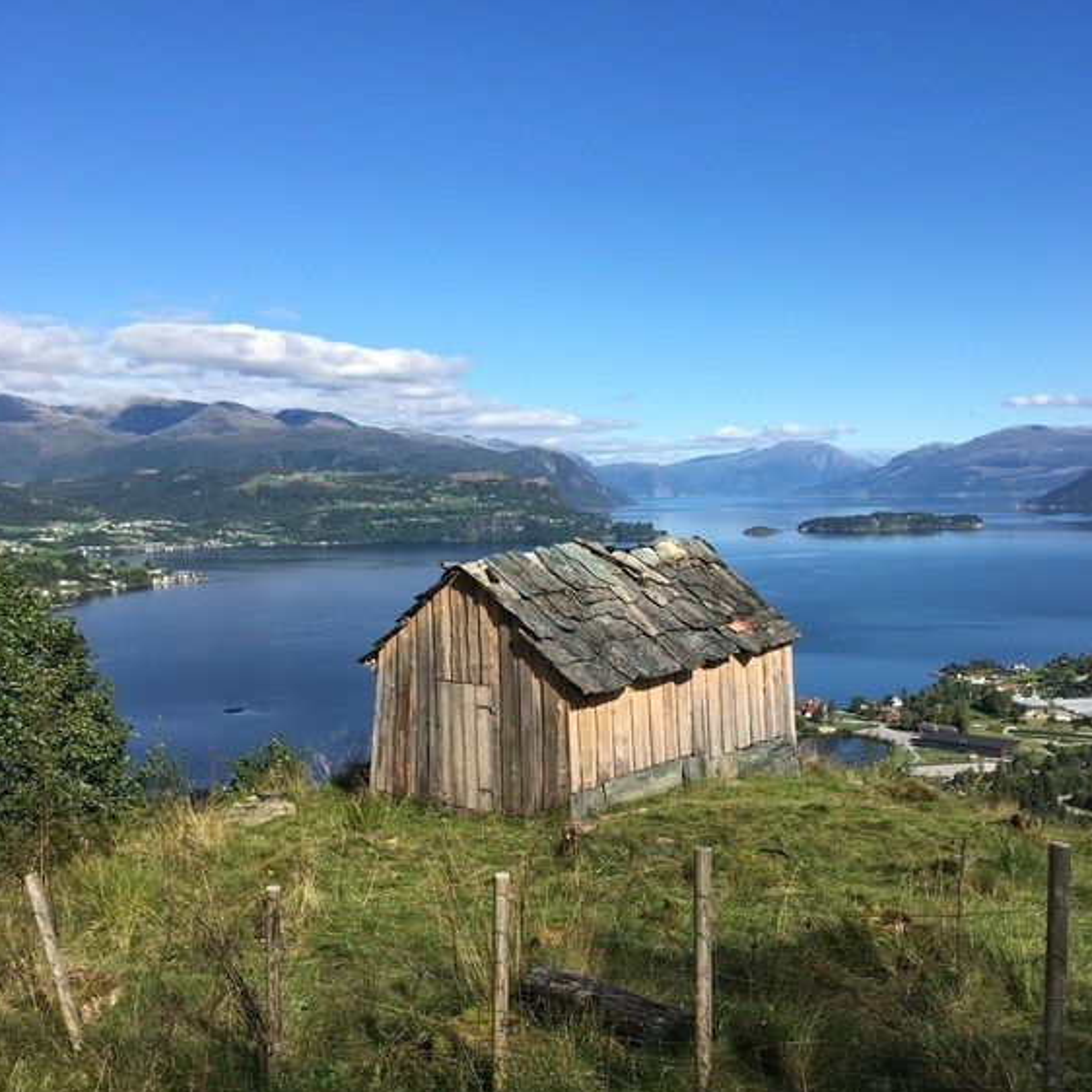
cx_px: 550
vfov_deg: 47.0
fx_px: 1249
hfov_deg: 47.2
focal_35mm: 35
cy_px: 653
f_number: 2.2
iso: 25
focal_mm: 4.15
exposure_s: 1/1570
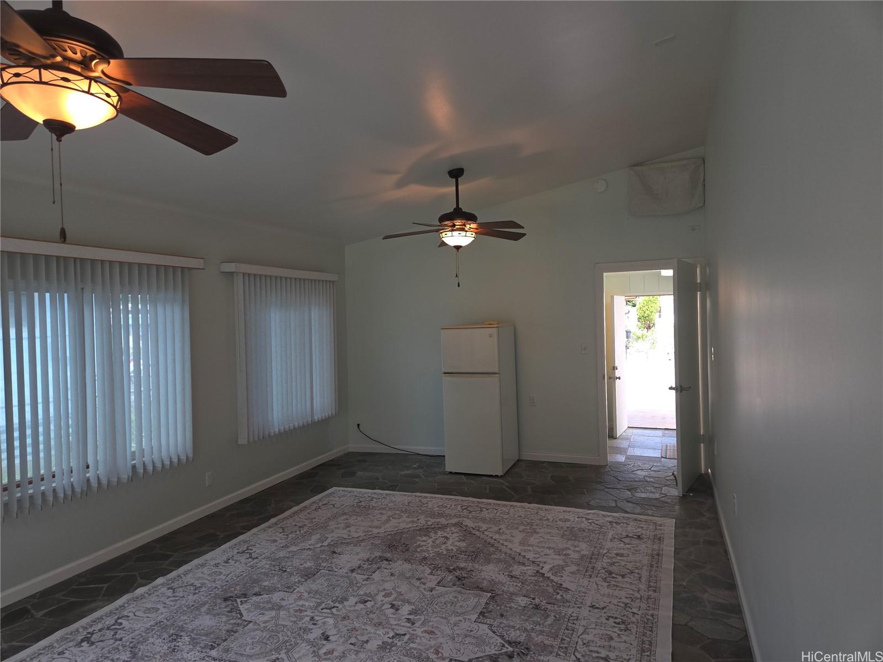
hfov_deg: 73.9
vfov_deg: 58.9
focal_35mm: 23
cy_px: 331
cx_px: 442
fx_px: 587
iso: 32
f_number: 1.8
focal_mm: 5.4
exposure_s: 1/60
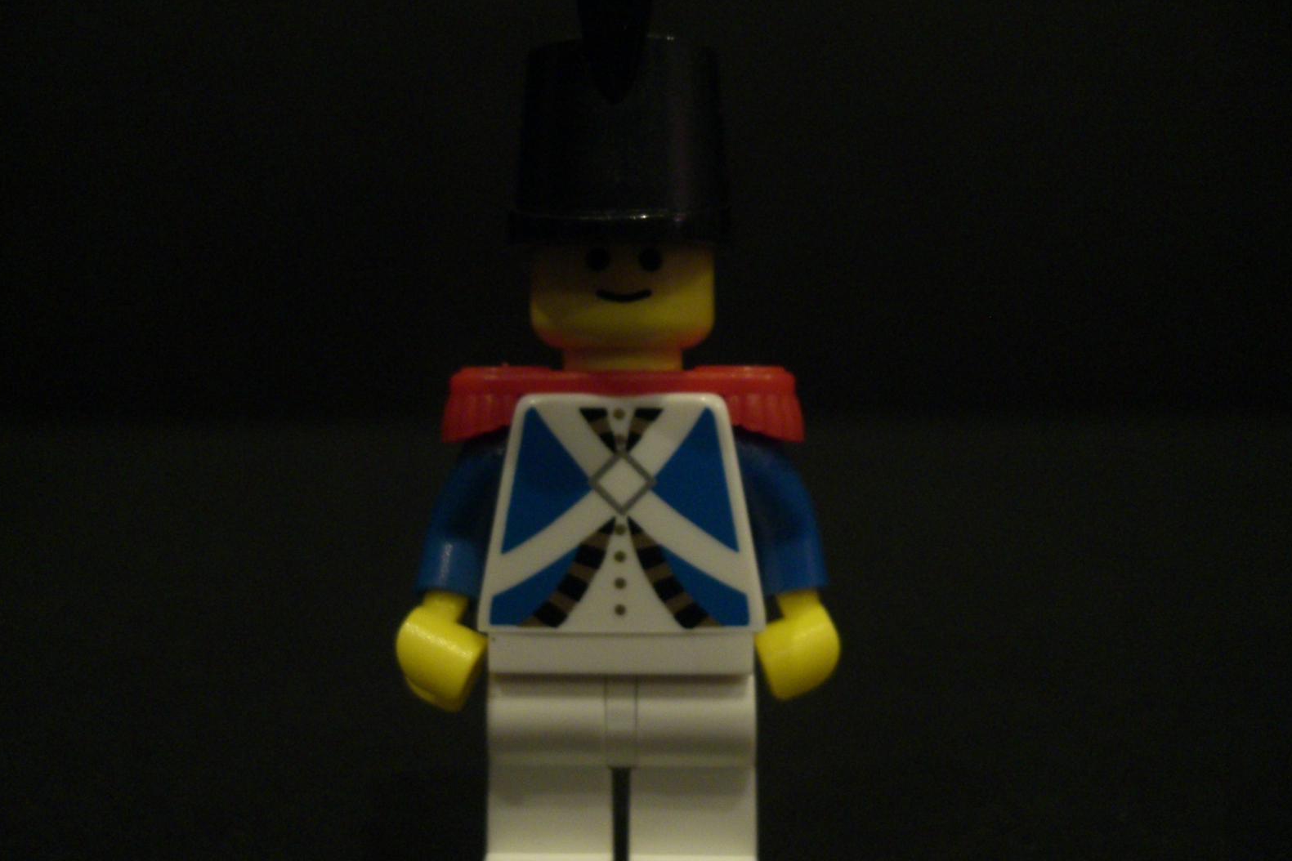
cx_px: 641
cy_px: 397
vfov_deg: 33.4
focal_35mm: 40
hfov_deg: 48.5
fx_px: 1435
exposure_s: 1/8
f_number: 3.1
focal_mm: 6.3
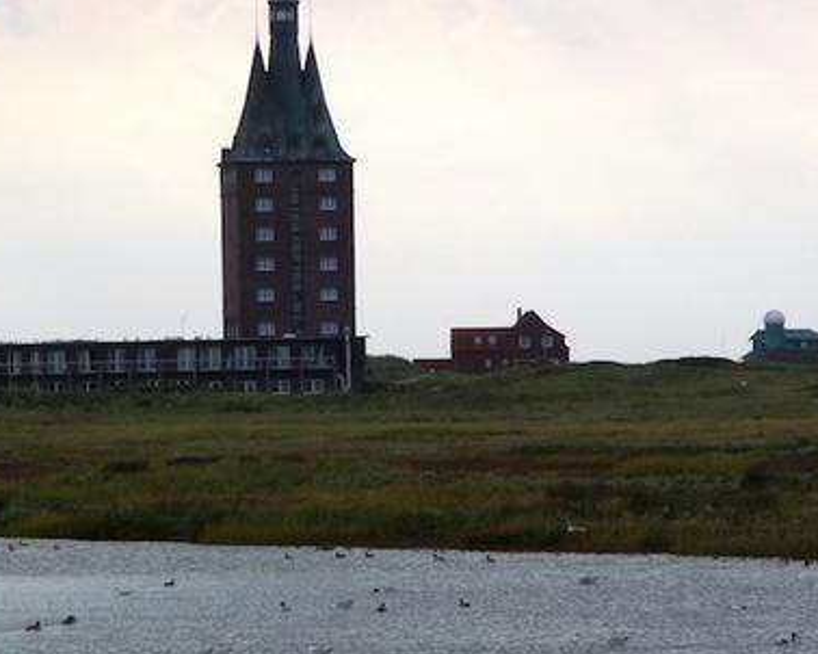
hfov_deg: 6.9
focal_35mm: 281
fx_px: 6799
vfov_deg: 5.5
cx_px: 281
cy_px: 310
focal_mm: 29.1
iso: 100
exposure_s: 1/800
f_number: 4.8
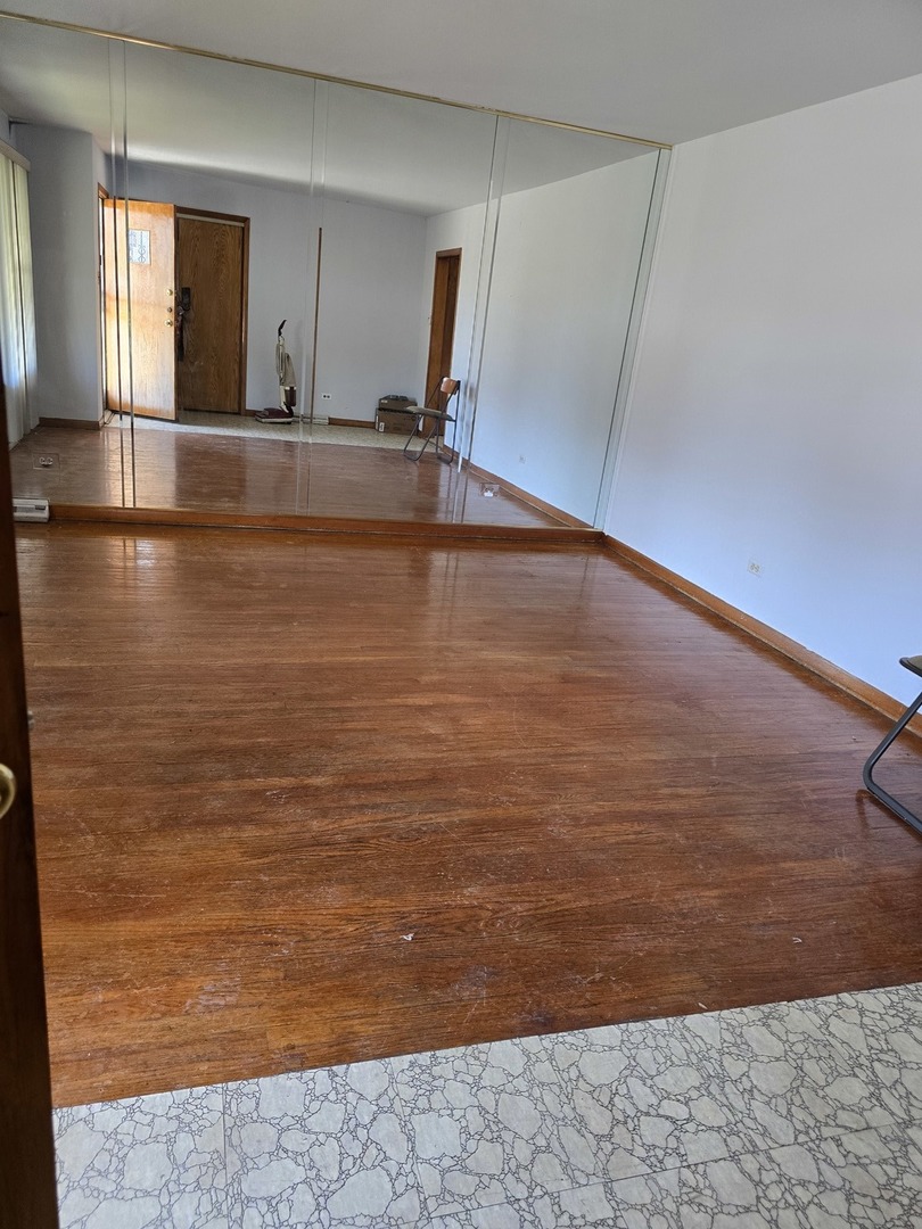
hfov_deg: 58.9
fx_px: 817
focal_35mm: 23
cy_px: 614
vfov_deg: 73.9
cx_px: 461
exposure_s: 1/120
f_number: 1.7
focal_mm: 6.3
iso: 250
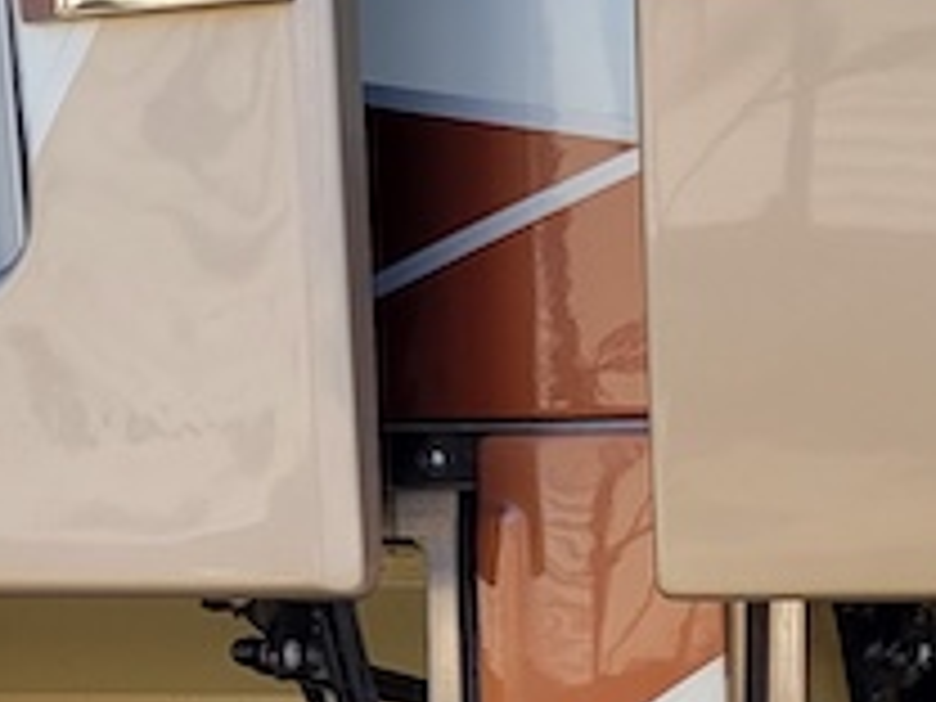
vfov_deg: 11.1
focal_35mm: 125
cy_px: 1215
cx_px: 724
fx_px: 3380
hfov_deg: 15.7
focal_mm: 5.4
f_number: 1.8
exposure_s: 1/414
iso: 40
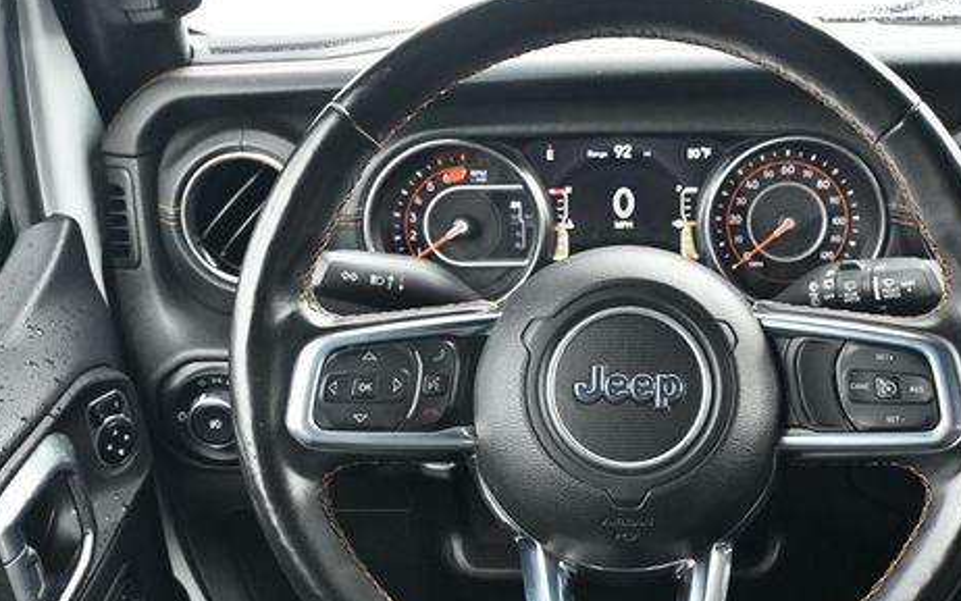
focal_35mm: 49
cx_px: 622
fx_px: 1276
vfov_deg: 26.5
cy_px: 364
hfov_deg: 40.9
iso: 1250
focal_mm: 23
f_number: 4.2
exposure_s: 1/125
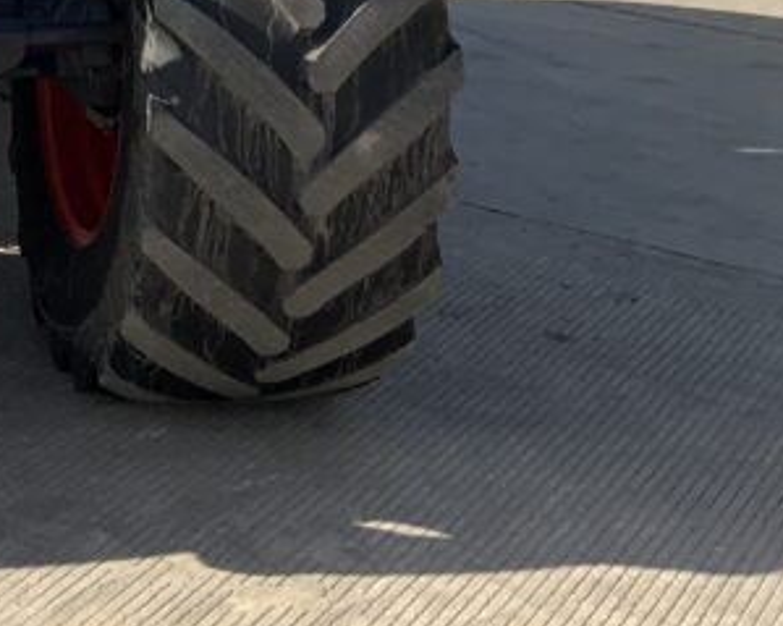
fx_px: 2247
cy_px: -330
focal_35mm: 97
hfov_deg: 19.0
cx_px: -81
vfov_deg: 14.7
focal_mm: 3
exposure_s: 1/1377
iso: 16
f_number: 1.8
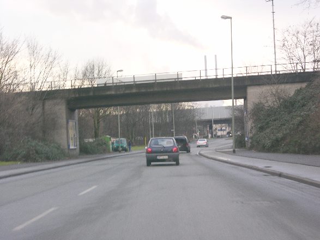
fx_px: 721
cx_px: 160
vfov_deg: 18.9
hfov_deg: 25.0
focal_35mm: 78
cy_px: 120
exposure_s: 1/52.7
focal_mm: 19.9
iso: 50
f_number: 4.8
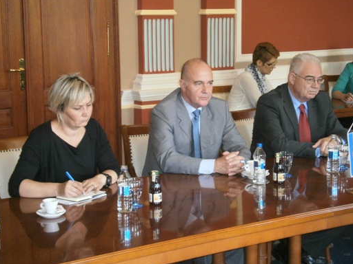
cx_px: 174
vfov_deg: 19.6
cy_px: 118
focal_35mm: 75
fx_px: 765
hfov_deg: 26.0
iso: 400
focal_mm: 10.7
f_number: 3.9
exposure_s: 1/50
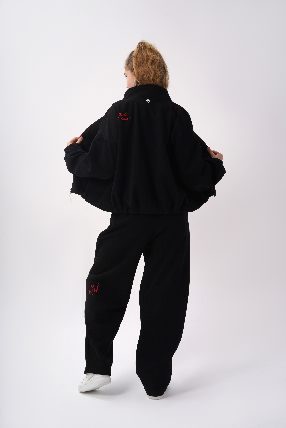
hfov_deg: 27.0
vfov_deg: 39.6
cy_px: 214
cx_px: 143
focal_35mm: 50
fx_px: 596
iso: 100
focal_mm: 50
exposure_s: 1/160
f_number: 10
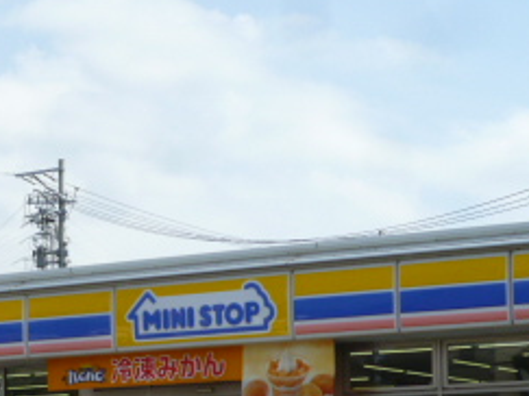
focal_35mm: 124
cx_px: 144
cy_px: 474
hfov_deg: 15.8
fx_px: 1894
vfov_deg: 11.7
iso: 80
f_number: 4.5
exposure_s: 1/500
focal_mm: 8.3
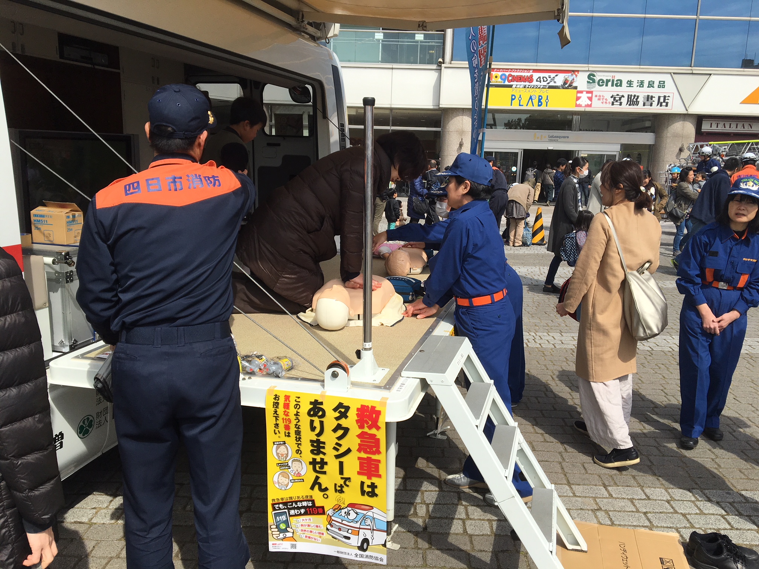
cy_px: 284
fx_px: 636
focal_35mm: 29
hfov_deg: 61.7
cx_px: 380
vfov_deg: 48.2
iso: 25
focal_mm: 4.15
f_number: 2.2
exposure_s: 1/1479
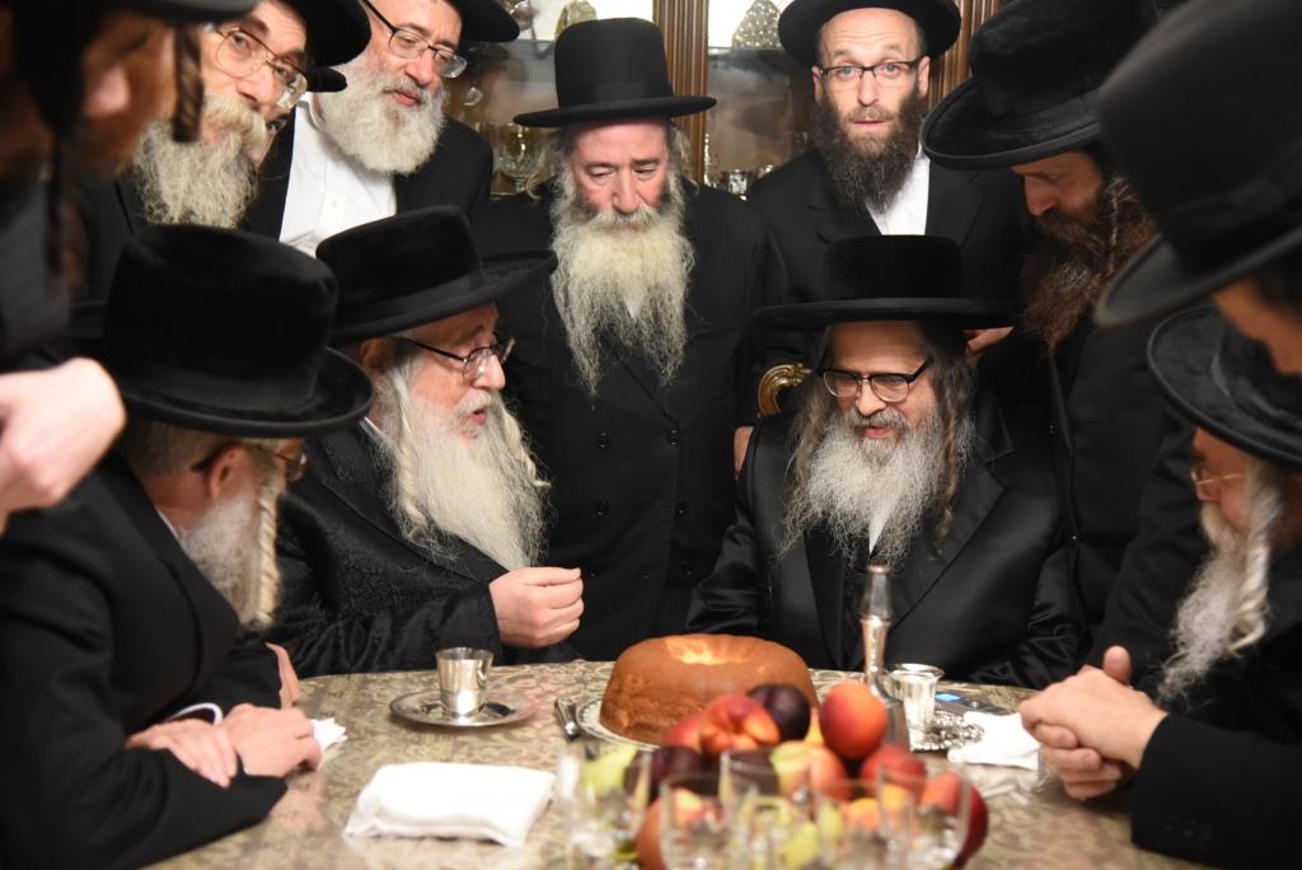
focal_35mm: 62
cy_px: 435
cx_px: 651
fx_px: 2244
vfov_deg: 21.9
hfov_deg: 32.4
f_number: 4
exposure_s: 1/60
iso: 4000
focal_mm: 62
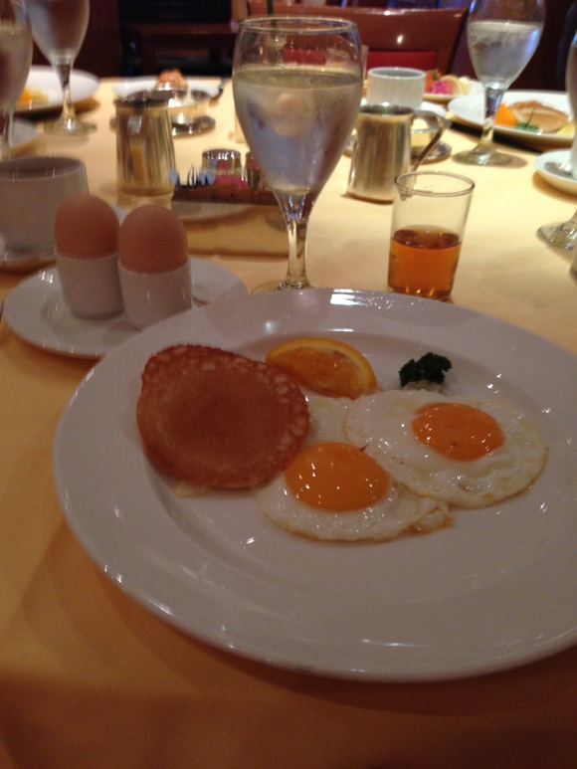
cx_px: 288
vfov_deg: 55.3
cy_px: 384
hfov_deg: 43.0
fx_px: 733
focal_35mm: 33
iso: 160
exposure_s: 1/20
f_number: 2.4
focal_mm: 4.12
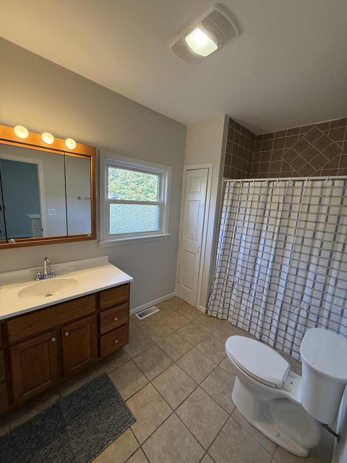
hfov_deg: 85.7
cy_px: 232
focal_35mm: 14
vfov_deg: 102.1
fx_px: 187
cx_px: 174
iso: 160
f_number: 2.2
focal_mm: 2.22
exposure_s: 1/120
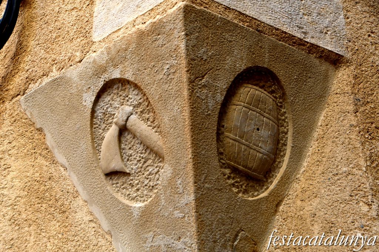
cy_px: 126
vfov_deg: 17.5
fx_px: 821
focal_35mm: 78
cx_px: 190
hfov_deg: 26.0
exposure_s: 1/200
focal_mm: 52
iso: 320
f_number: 7.1
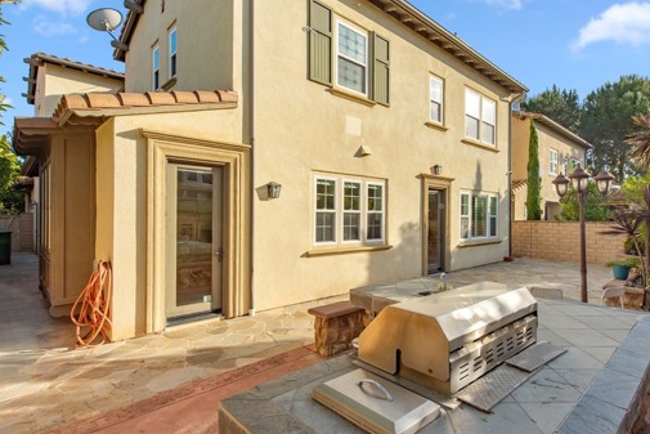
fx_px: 343
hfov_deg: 86.4
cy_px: 239
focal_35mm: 19
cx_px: 367
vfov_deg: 64.4
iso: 200
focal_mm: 15
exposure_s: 1/320
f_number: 9
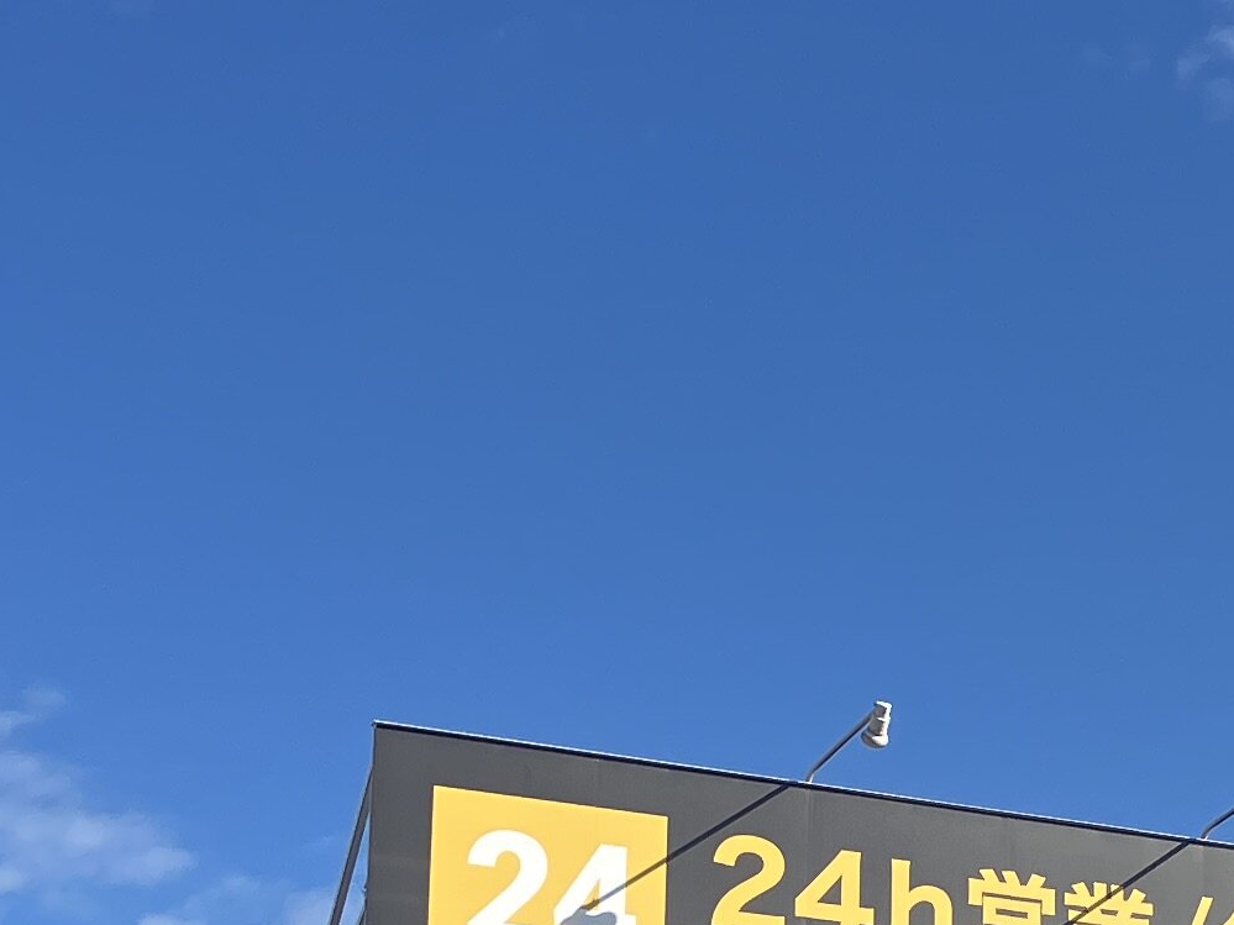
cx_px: 1169
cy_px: 1108
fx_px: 4028
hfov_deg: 17.1
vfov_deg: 12.8
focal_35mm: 113
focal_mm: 4
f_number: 1.8
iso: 32
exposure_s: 1/1736
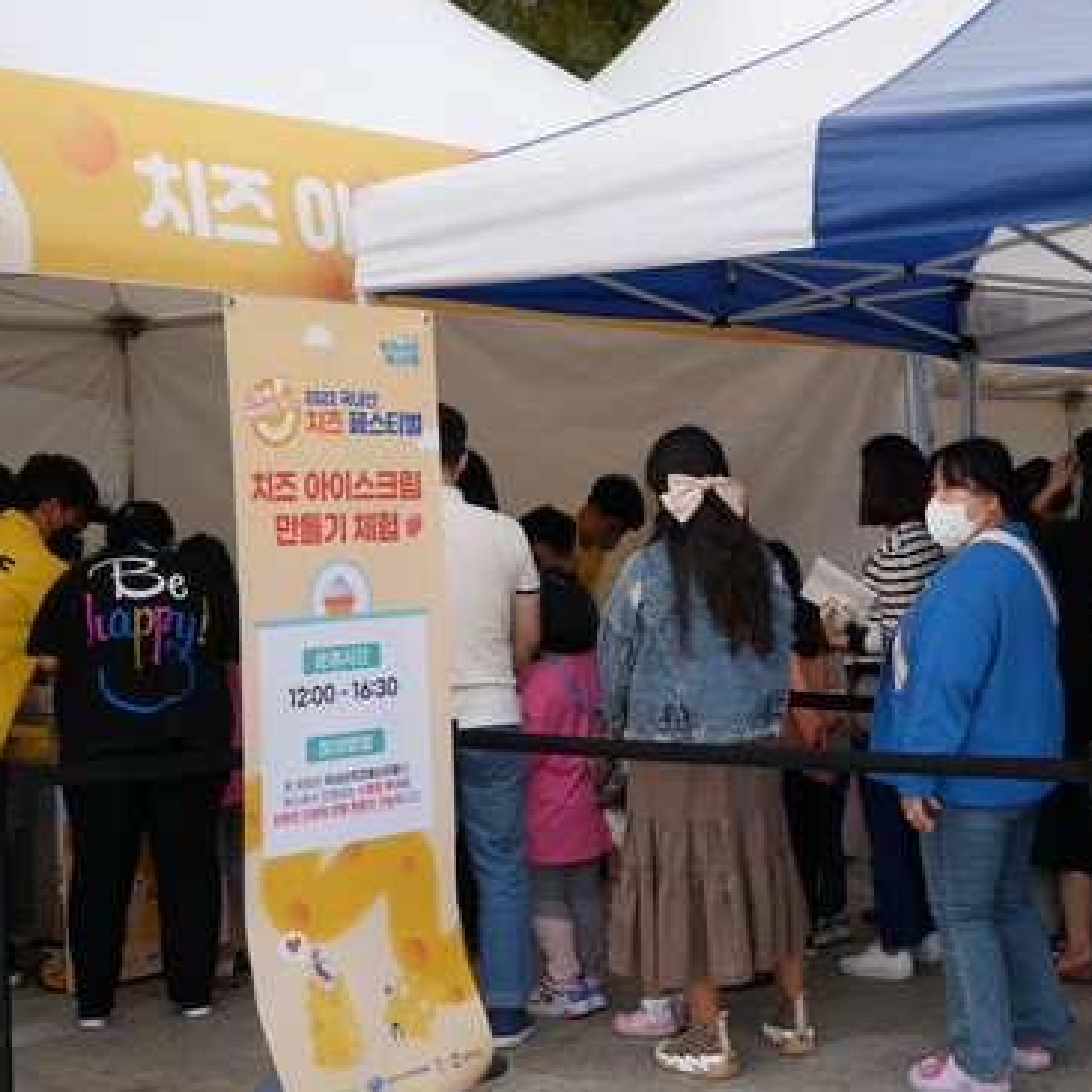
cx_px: 791
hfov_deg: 29.2
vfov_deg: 29.6
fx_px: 2070
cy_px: 550
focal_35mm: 58
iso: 200
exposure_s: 1/160
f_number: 5
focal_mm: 20
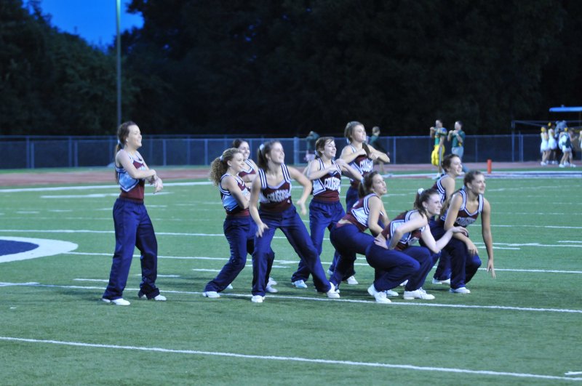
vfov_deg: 8.9
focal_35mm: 153
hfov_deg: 13.4
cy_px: 193
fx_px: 2470
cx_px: 291
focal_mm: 102
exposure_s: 1/125
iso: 1600
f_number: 2.8
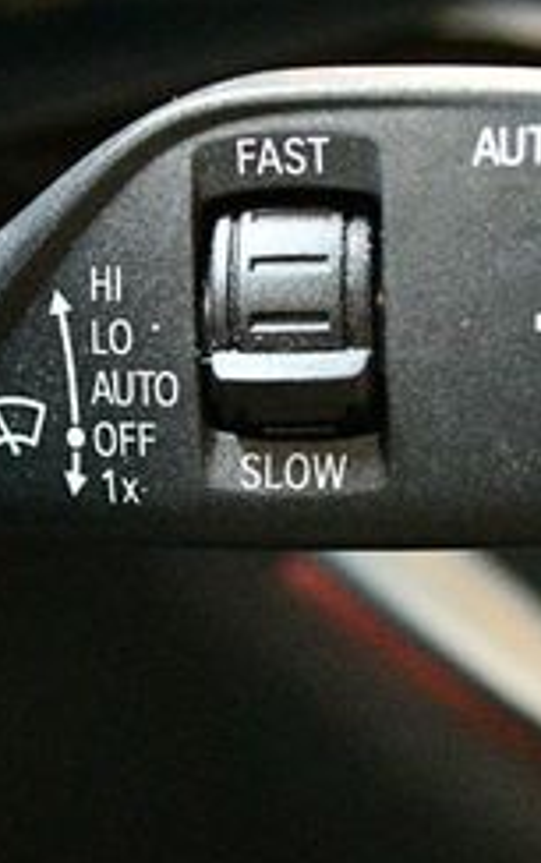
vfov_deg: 23.5
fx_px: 2071
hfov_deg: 14.9
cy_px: 439
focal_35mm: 88
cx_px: 262
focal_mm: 22
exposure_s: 1/50
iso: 12800
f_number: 3.8
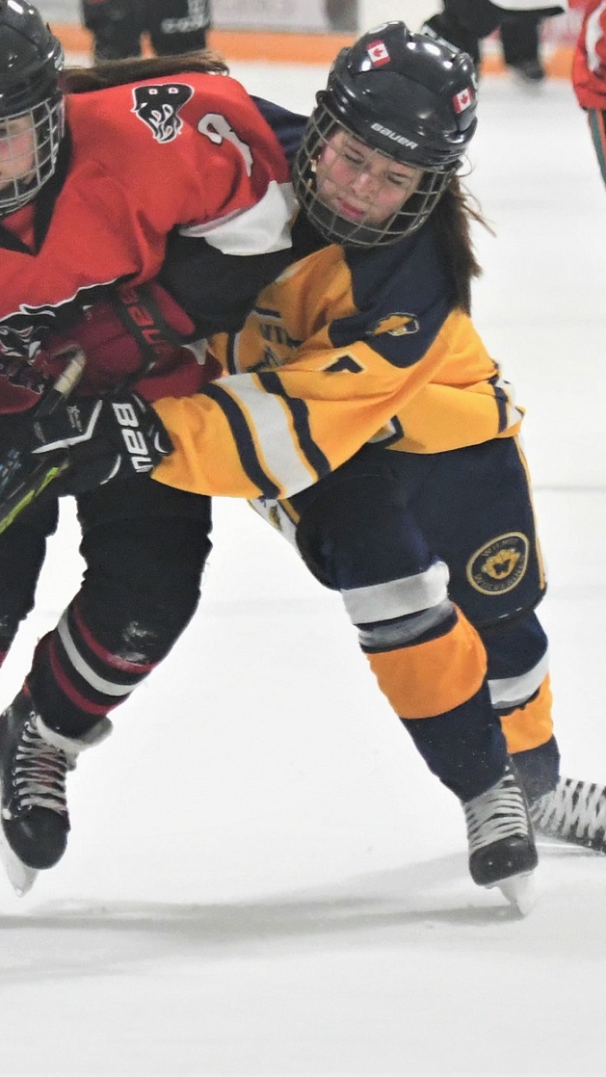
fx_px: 6420
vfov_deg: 9.6
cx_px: 89
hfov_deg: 5.4
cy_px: 539
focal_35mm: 225
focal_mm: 95
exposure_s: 1/1000
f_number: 2.8
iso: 4000
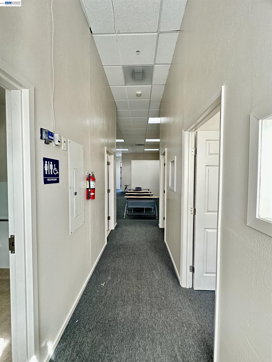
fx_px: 147
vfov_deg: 102.1
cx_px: 136
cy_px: 181
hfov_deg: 85.7
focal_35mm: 14
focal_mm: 2.22
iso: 250
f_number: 2.2
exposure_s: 1/99
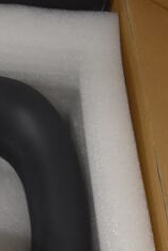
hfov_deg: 12.3
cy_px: 420
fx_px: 734
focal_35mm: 105
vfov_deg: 16.8
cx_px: -94
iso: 2800
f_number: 3.5
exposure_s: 1/125
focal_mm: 18
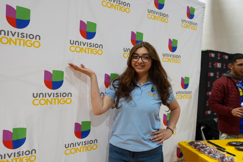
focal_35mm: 29
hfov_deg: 63.6
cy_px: 81
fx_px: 196
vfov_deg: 45.0
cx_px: 122
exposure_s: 1/320
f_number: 2.8
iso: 2000
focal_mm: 29
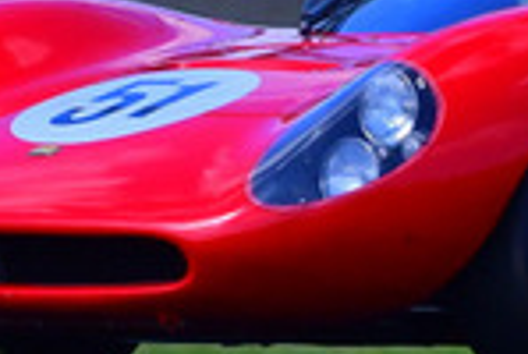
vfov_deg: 0.9
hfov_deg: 1.3
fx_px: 23602
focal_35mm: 1606
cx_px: 411
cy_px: -159
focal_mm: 200
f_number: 11
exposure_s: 1/640
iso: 500
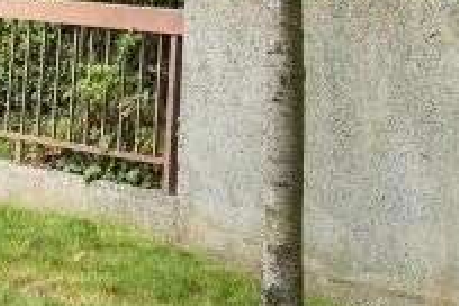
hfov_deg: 17.7
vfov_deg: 8.2
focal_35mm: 116
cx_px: 284
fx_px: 1476
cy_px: -828
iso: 100
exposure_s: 1/320
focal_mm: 14.6
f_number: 5.6
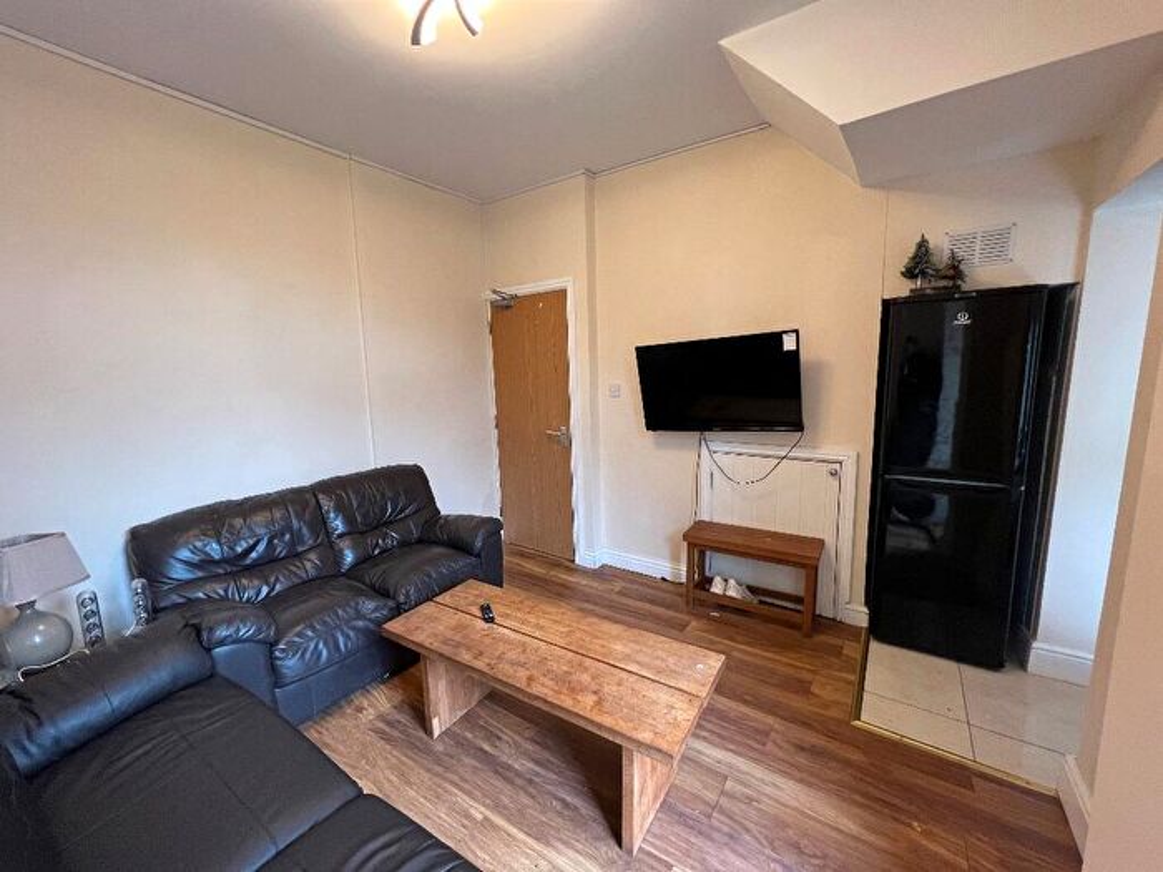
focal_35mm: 13
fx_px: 437
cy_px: 436
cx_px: 582
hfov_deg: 106.2
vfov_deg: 89.9
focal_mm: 1.57
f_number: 1.8
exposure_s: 1/71
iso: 250
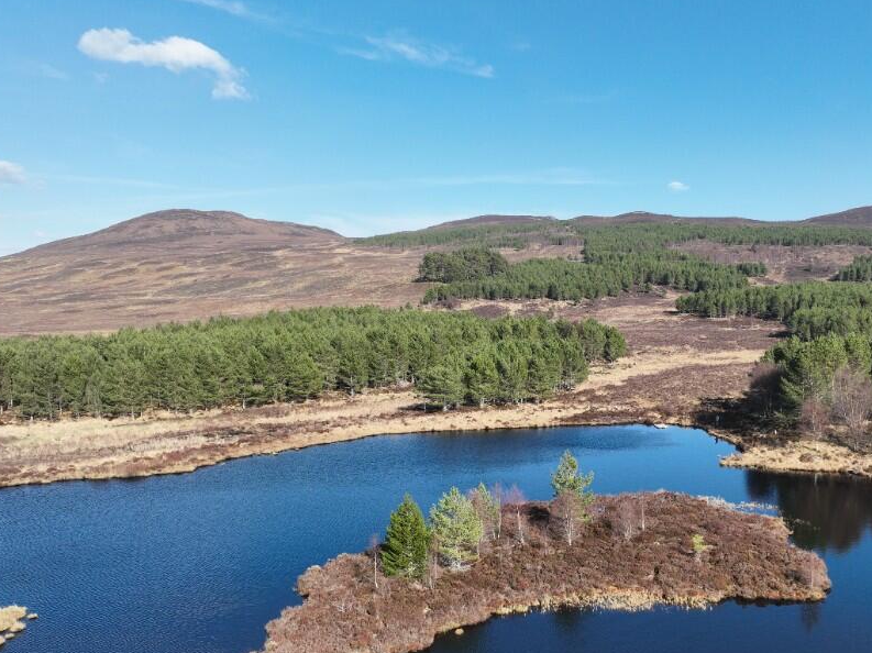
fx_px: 781
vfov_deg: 45.1
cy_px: 394
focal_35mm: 31
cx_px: 514
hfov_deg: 58.0
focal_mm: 12.29
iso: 150
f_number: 2.8
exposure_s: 1/1250
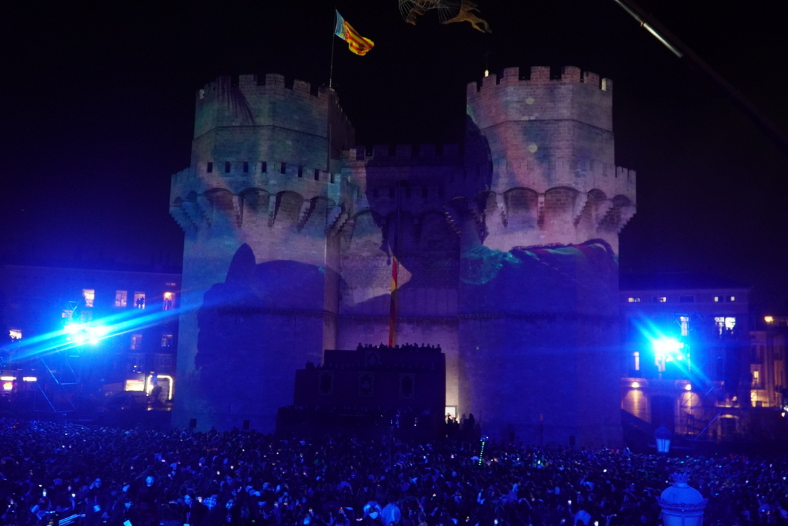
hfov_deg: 61.9
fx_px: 657
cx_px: 394
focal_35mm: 30
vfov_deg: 43.6
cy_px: 263
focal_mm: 20
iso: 3200
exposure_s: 1/30
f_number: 4
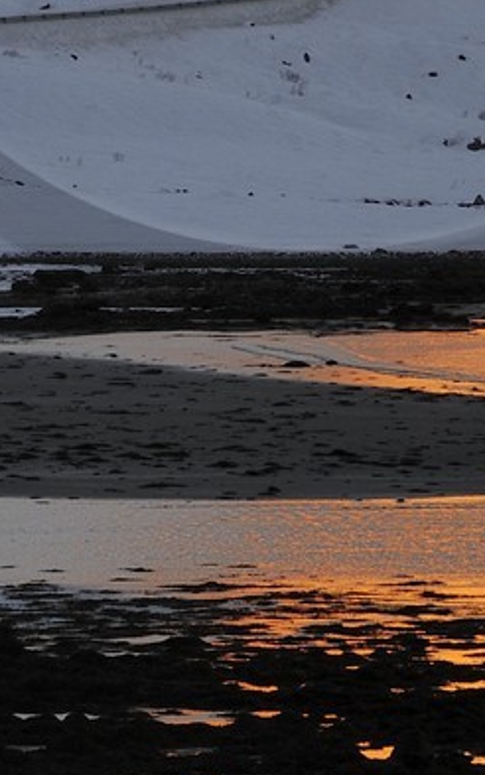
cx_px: 313
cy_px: -292
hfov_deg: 2.0
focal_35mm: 642
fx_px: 13562
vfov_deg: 3.3
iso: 200
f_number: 9
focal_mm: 155
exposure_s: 1/160
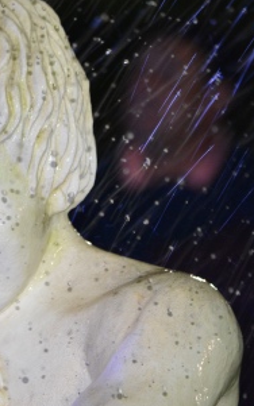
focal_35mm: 489
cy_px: 217
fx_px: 5417
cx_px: -18
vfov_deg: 4.3
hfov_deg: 2.7
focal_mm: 185
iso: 2200
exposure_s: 1/60
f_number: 5
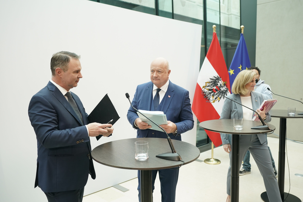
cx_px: 152
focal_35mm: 31
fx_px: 261
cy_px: 101
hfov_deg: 60.3
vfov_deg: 42.3
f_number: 3.5
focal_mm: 31
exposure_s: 1/500
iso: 1600
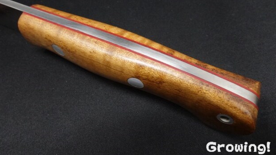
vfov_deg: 44.2
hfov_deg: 71.9
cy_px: 65
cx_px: 134
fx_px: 190
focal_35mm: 26
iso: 2000
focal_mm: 9
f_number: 11
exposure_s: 1/30
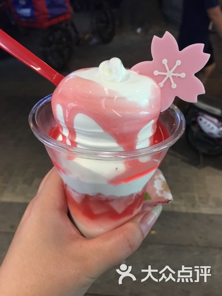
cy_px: 148
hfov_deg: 48.2
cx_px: 111
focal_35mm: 29
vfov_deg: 61.7
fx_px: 248
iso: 100
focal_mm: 4.15
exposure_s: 1/17
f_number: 2.2
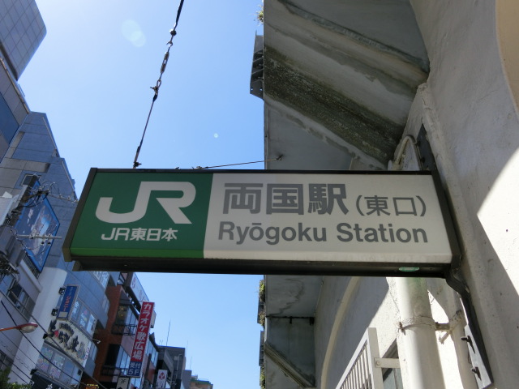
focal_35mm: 29
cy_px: 194
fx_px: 435
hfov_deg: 61.7
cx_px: 260
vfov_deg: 48.2
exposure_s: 1/640
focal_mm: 5.2
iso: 80
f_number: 3.7
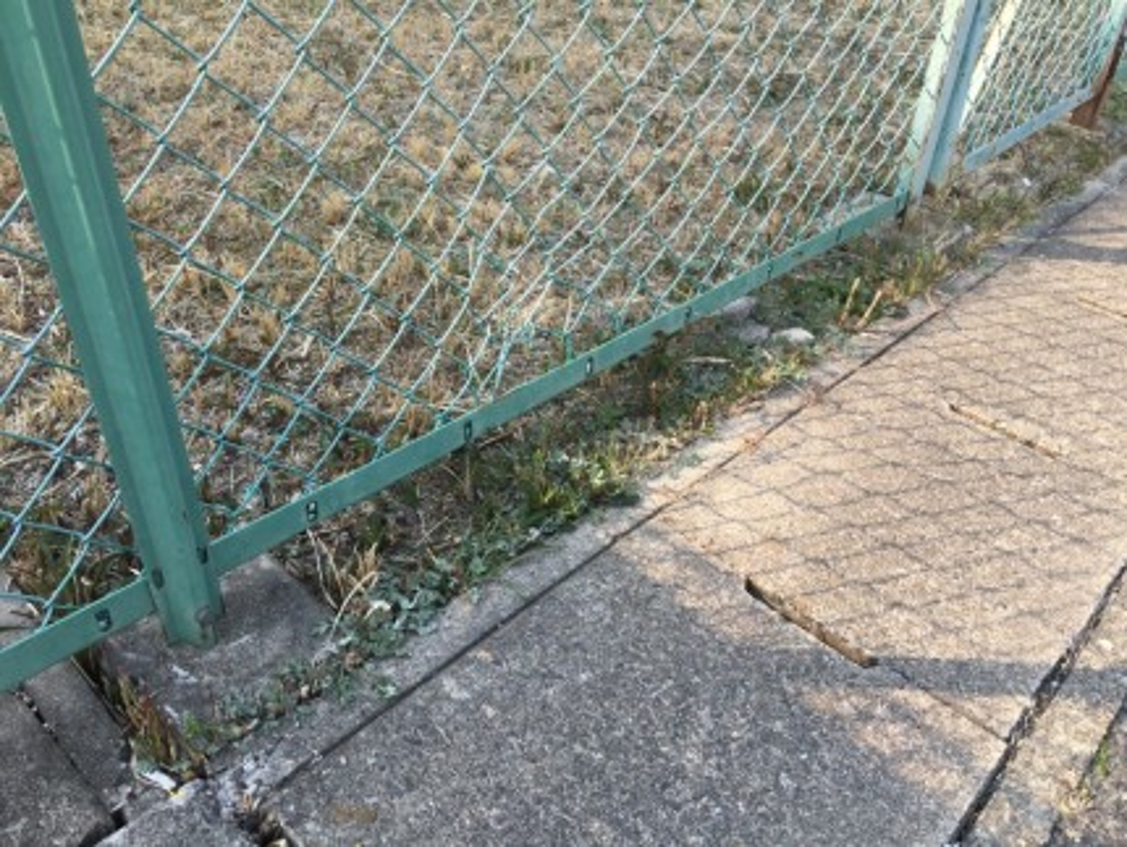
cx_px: 564
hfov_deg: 61.6
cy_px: 424
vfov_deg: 48.3
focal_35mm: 29
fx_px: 945
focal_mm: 4.15
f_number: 2.2
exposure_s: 1/523
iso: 25
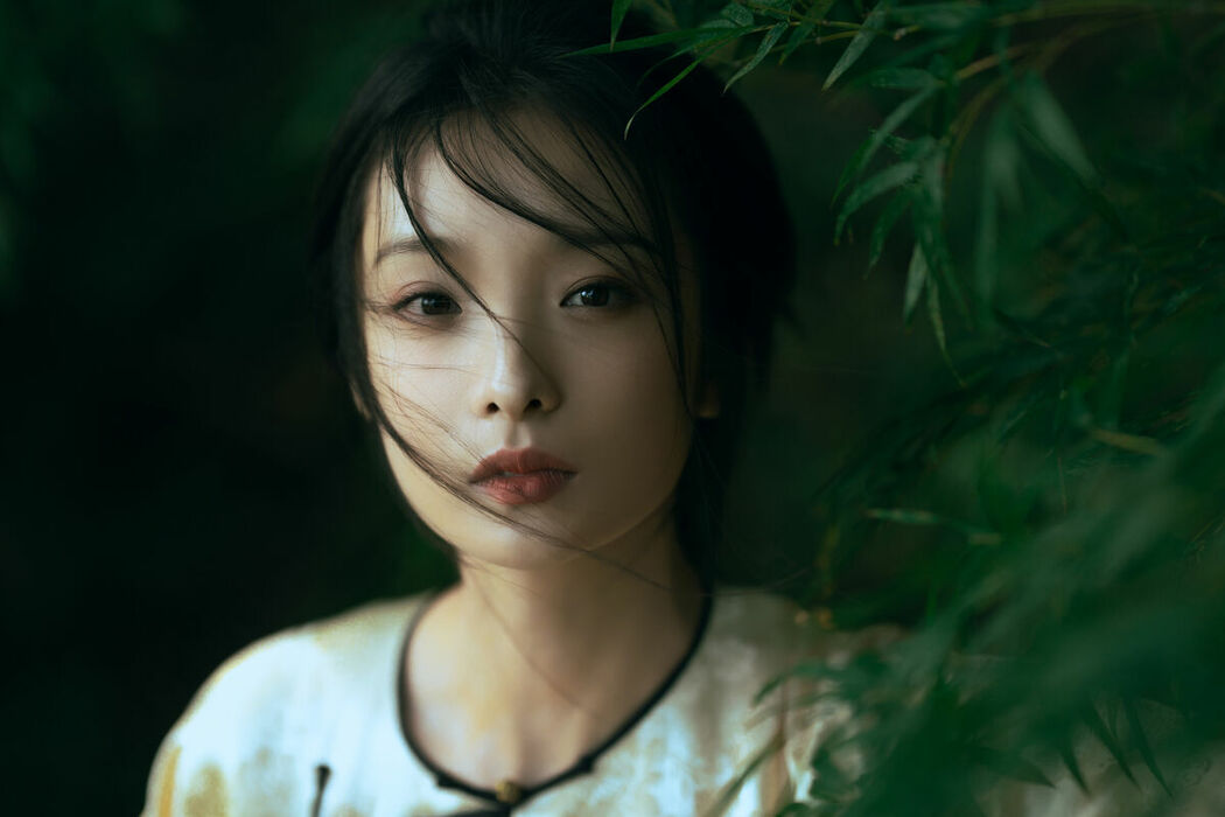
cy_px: 408
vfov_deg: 16.1
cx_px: 612
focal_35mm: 85
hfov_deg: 23.9
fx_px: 2892
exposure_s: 1/800
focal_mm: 85
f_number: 1.8
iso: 200
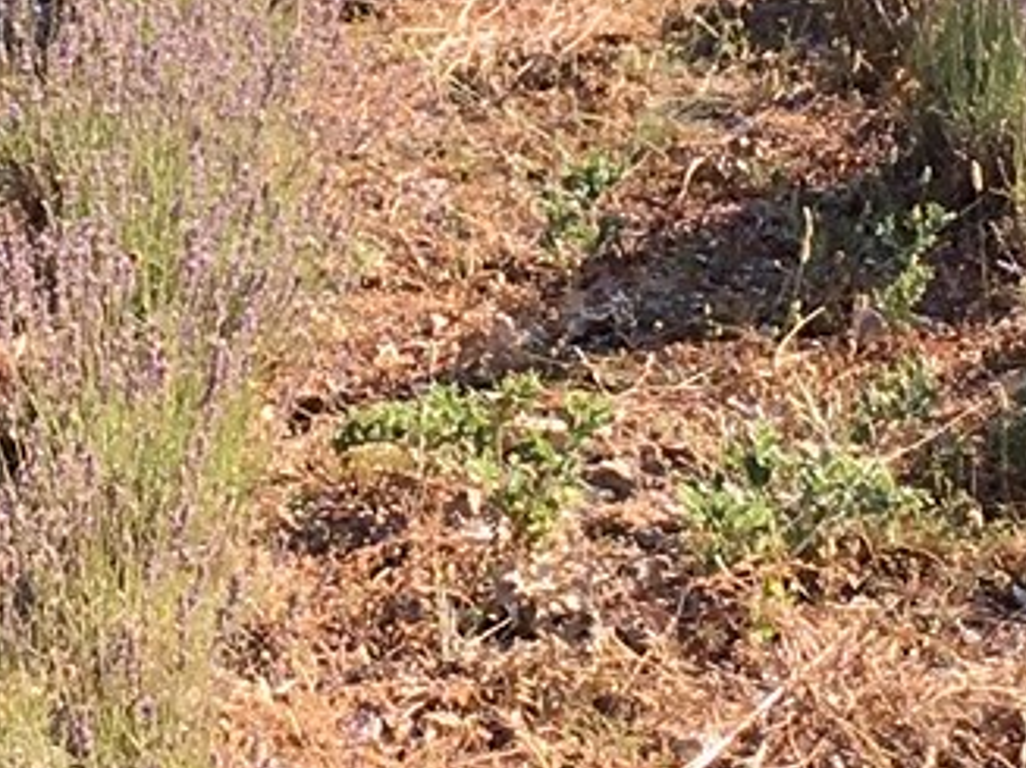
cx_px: 311
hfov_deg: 11.0
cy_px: -223
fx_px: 5304
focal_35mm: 179
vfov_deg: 8.2
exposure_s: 1/349
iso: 25
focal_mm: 4.15
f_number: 2.2
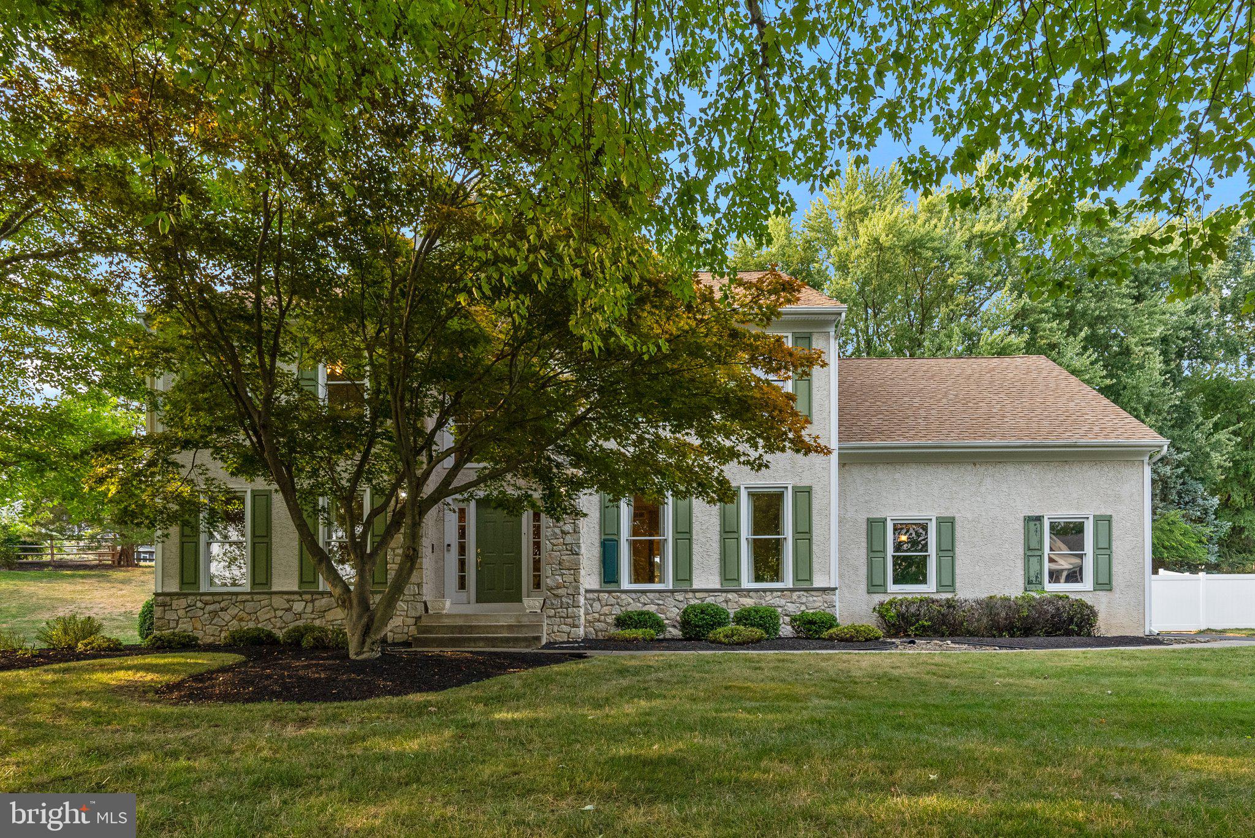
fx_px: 697
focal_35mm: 20
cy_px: 419
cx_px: 628
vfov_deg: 62.0
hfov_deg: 84.0
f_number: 11
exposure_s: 1/200
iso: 800
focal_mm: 20
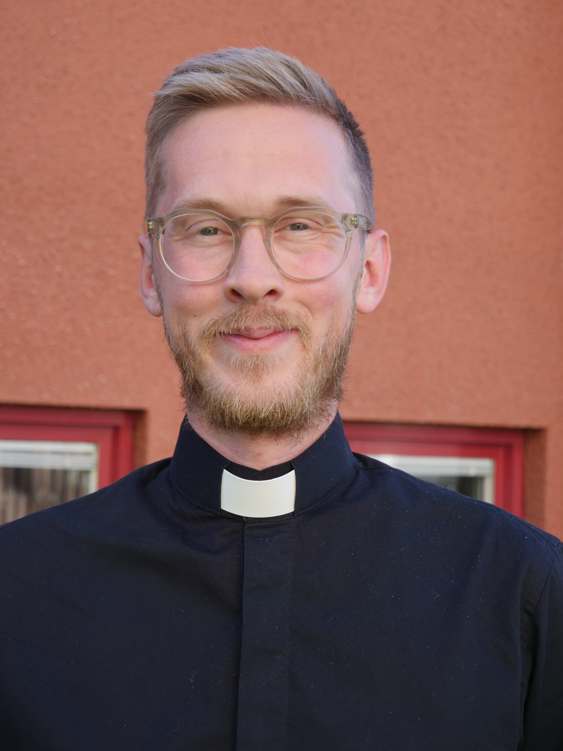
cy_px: 376
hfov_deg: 24.4
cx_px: 282
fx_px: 1301
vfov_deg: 32.2
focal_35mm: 60
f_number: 4.9
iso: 200
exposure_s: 1/200
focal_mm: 30
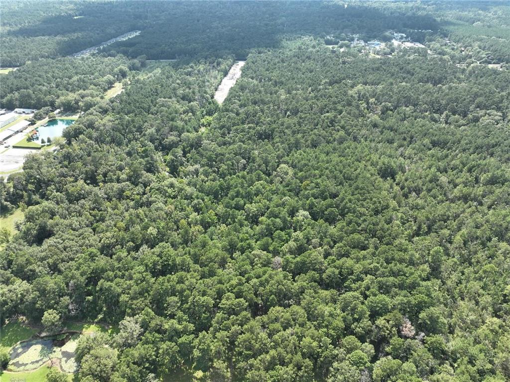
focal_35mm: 24
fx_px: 353
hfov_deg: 71.6
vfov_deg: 56.8
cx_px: 255
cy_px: 191
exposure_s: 1/500
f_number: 2.8
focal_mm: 12.29
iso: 100
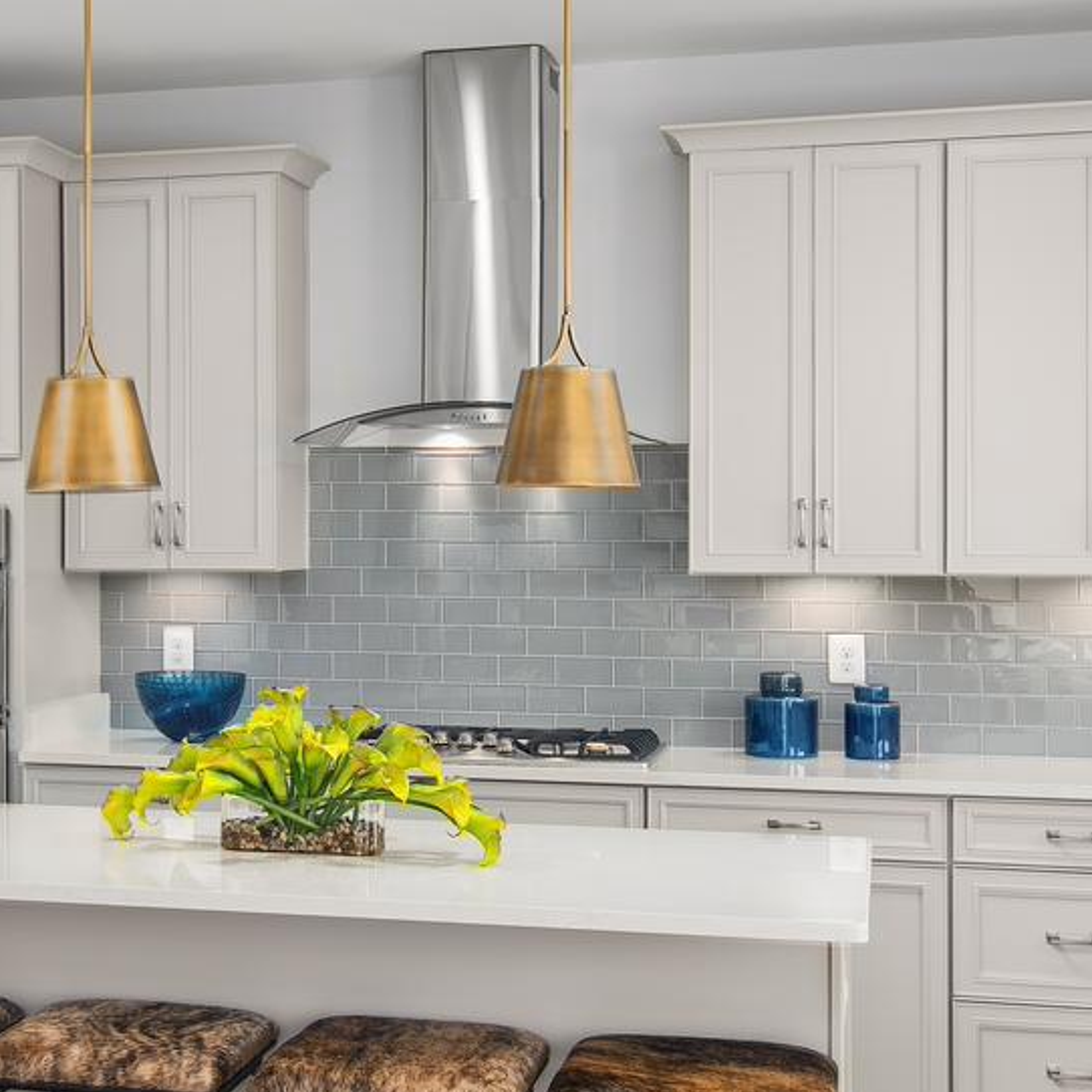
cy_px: 774
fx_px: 2177
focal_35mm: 61
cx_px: 189
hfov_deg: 27.5
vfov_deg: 27.9
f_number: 8
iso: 200
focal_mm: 19
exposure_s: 1/250
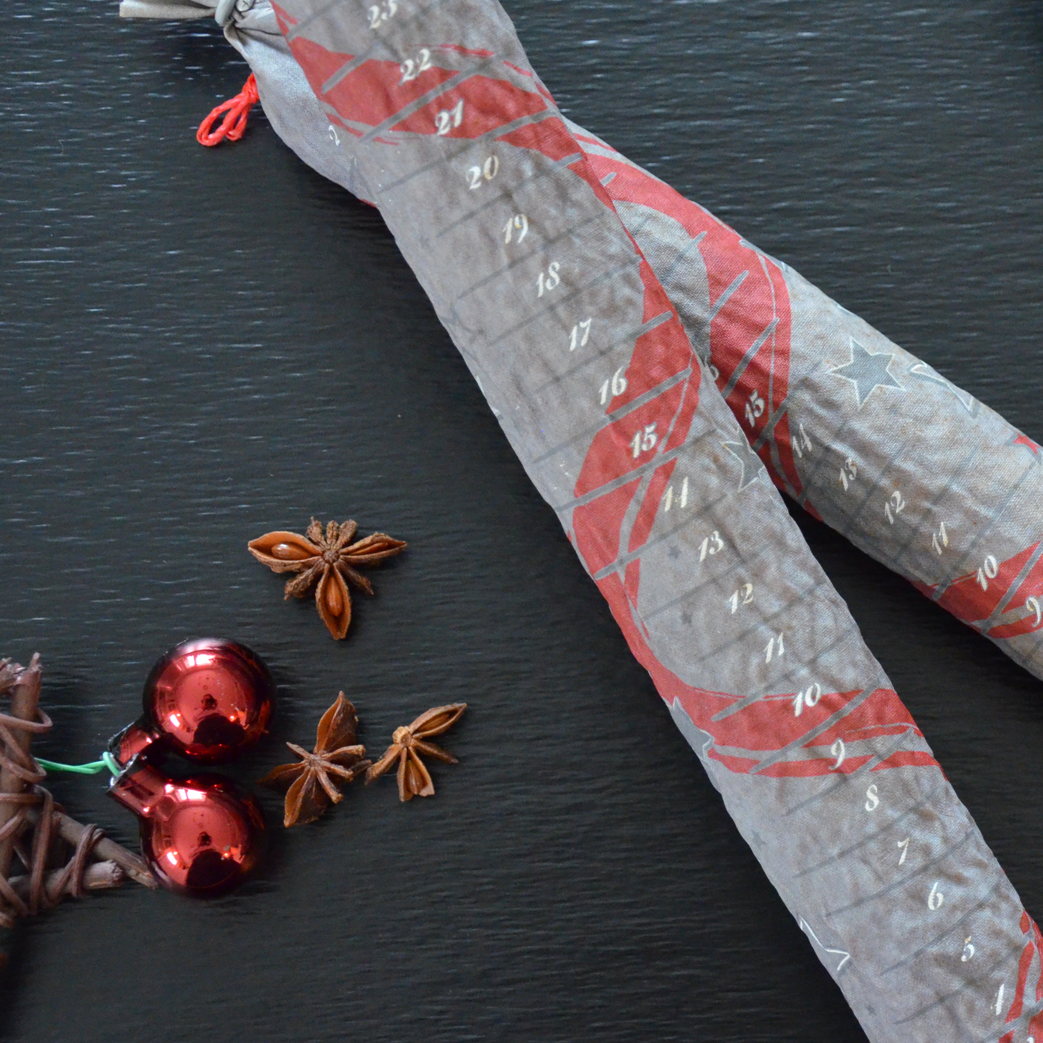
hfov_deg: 23.3
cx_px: 853
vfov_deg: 23.7
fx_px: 2488
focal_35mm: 73
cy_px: 534
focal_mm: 28
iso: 3200
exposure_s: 1/30
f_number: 4
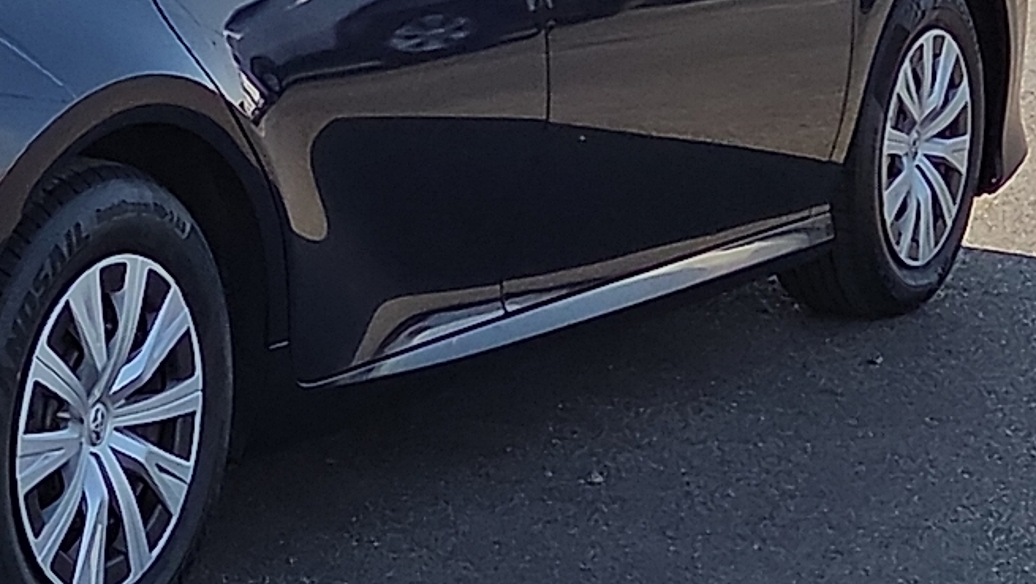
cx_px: -163
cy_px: 35
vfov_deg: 8.6
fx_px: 3875
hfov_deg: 14.8
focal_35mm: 141
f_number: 1.8
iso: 25
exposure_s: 1/3333
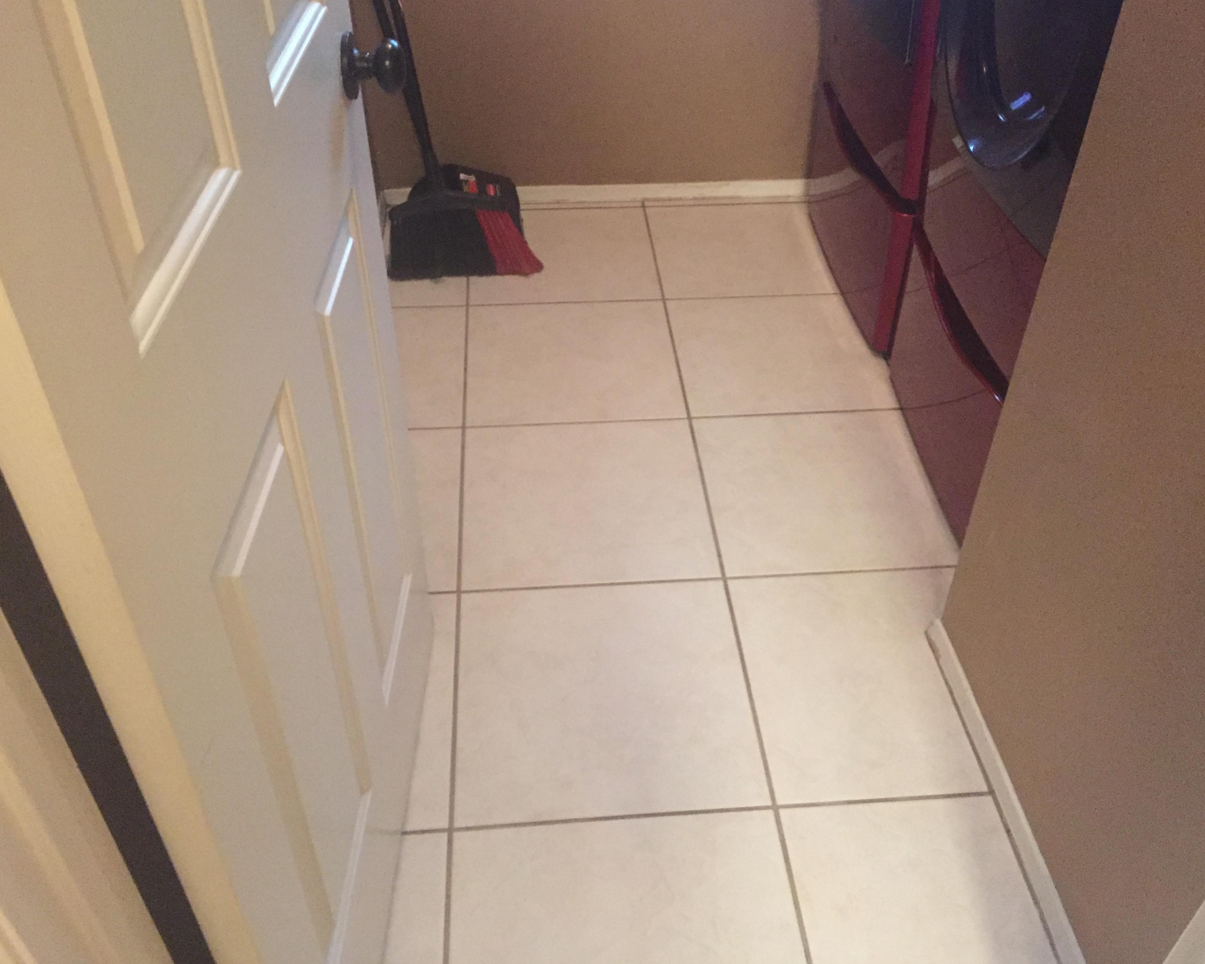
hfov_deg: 57.2
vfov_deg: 47.1
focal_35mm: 31
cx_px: 623
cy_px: 483
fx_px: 1106
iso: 400
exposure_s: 1/15
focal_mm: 4.15
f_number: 2.2
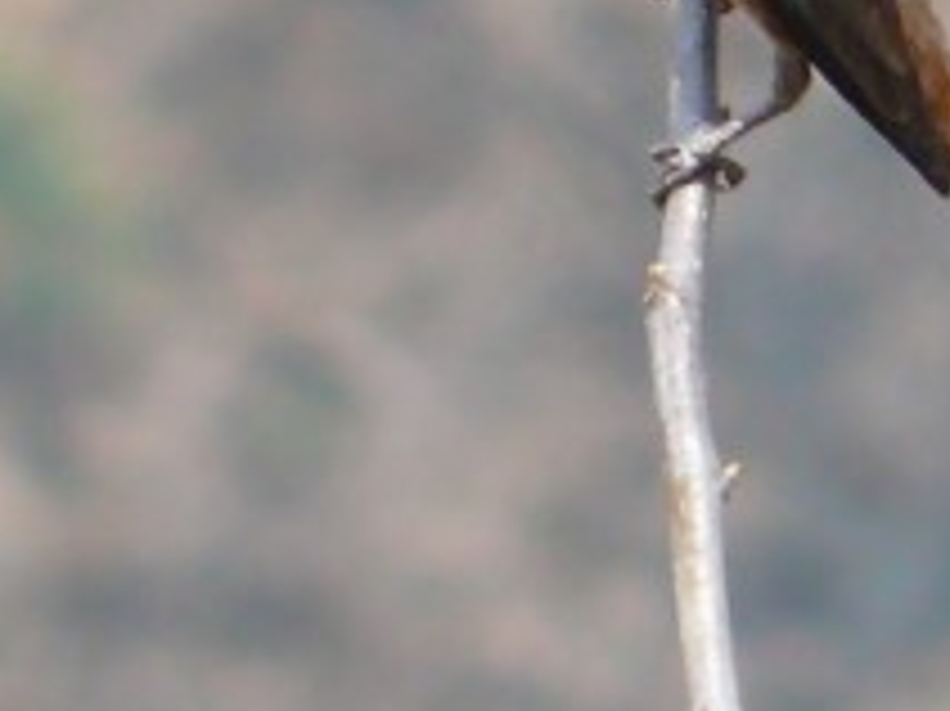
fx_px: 78610
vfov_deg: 0.5
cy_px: 99
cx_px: 680
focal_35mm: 2866
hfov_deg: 0.7
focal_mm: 88.8
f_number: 5
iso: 100
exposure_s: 1/250
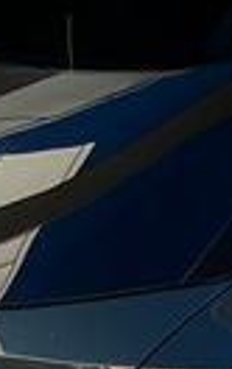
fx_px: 2145
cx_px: 542
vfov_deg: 9.6
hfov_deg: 6.0
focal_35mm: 213
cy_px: 534
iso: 50
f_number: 1.6
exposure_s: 1/524
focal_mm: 5.1
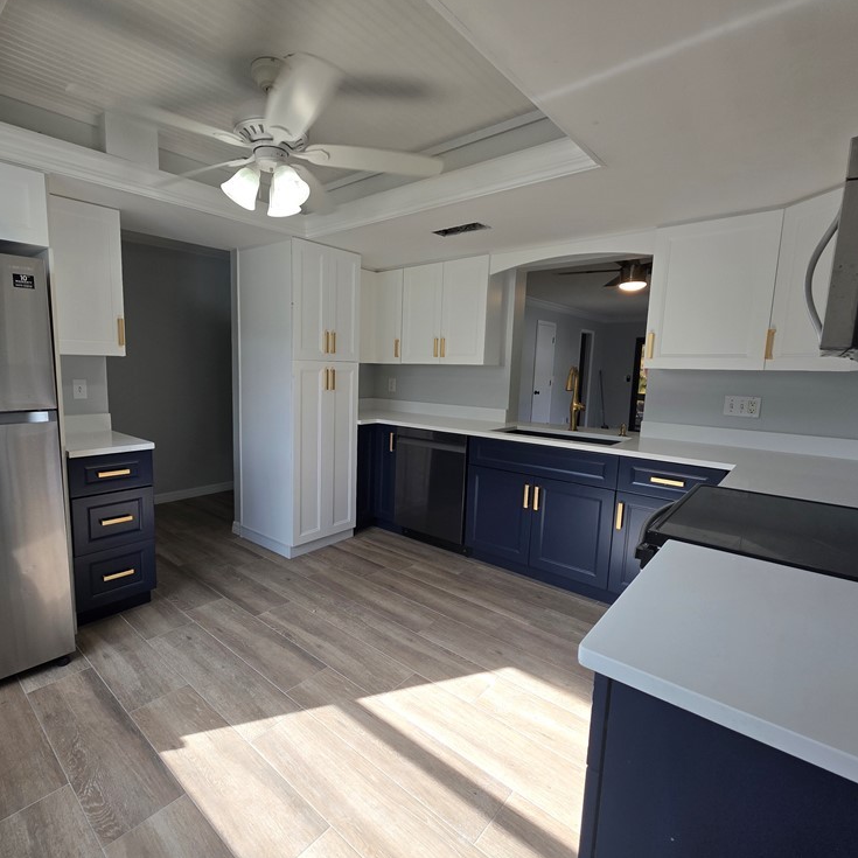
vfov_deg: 87.4
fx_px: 449
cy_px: 432
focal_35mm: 16
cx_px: 364
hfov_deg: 86.8
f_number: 1.9
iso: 40
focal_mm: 2.2
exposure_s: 1/194
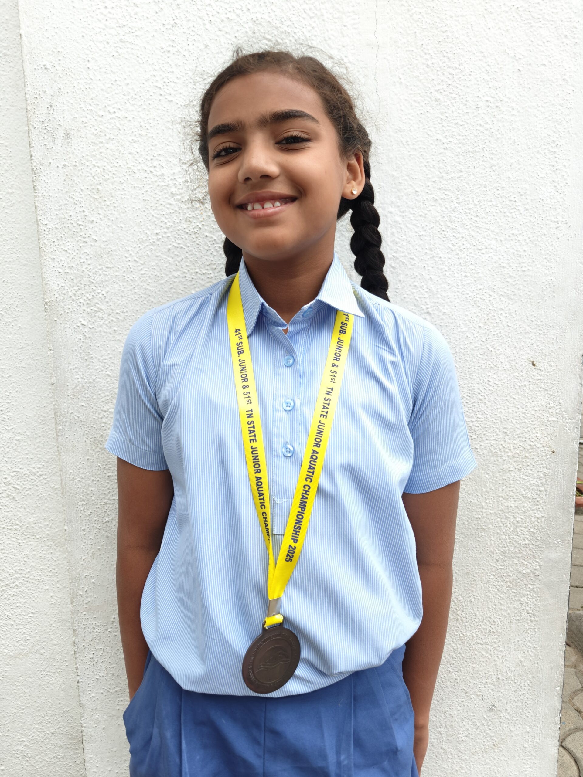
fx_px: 516
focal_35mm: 23
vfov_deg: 73.9
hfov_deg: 58.9
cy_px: 388
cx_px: 292
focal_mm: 6.06
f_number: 1.6
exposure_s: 1/193
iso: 50
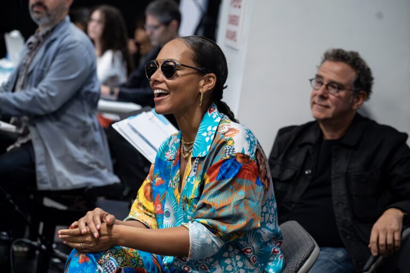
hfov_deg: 19.5
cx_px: 205
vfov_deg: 13.0
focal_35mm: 105
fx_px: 1196
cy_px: 136
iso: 25600
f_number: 4.5
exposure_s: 1/400
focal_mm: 105
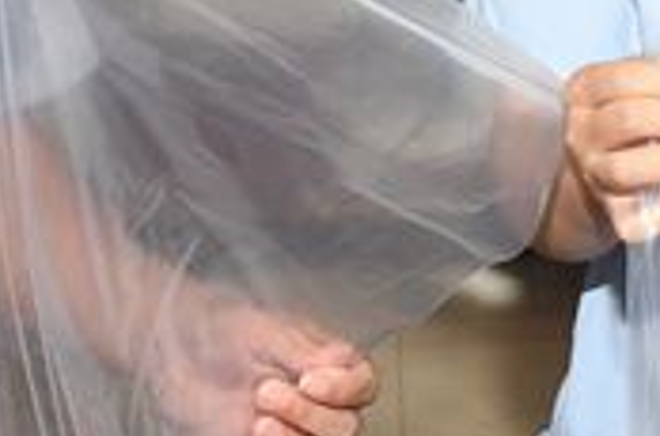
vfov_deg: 7.7
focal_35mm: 177
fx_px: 3236
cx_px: 888
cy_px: 193
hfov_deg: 11.3
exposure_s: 1/60
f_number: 6.3
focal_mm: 30
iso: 640
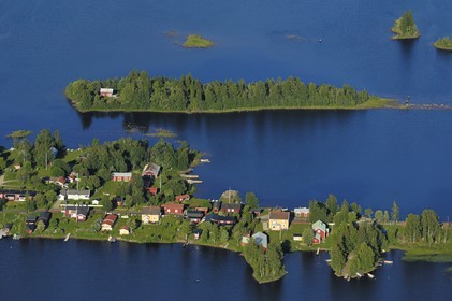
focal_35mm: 188
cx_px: 226
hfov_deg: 11.0
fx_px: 2352
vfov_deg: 7.3
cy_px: 150
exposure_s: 1/2000
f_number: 2.8
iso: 100
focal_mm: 125
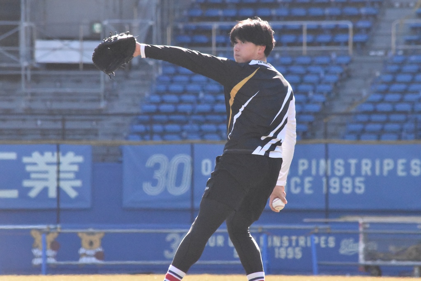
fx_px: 5263
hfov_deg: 4.6
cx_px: 210
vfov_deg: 3.1
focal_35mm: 450
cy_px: 140
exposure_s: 1/4000
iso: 10000
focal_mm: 300
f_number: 11
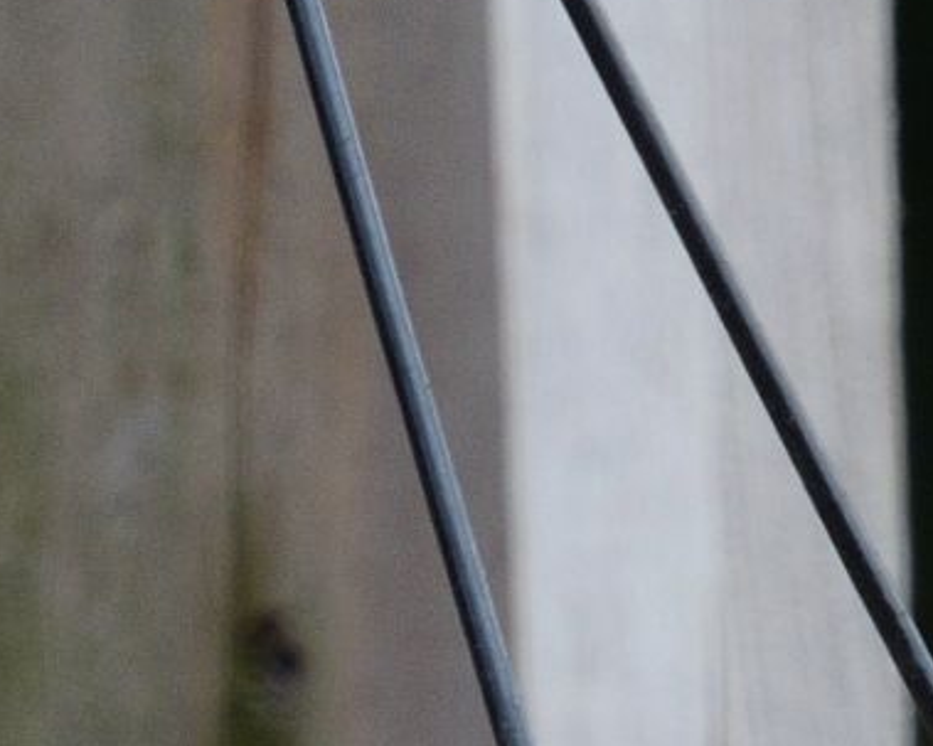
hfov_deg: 0.6
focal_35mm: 3037
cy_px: 805
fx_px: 83840
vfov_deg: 0.5
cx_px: -354
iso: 800
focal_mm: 400
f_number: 13
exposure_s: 1/80
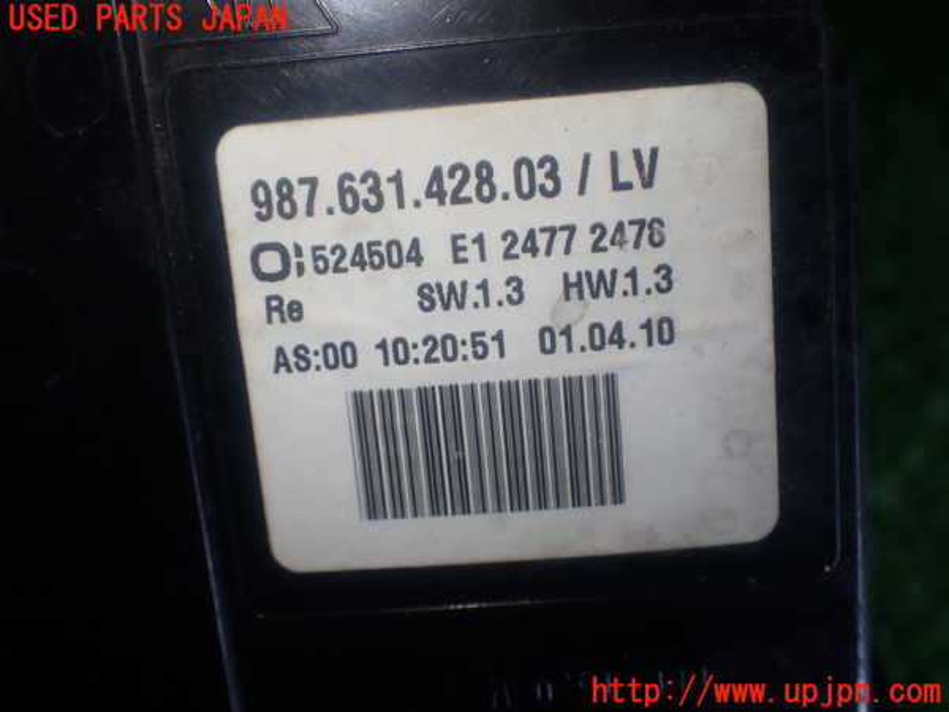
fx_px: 1042
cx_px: 474
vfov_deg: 37.7
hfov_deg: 49.0
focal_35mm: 38
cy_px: 356
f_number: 2.7
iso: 100
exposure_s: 1/100
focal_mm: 6.83
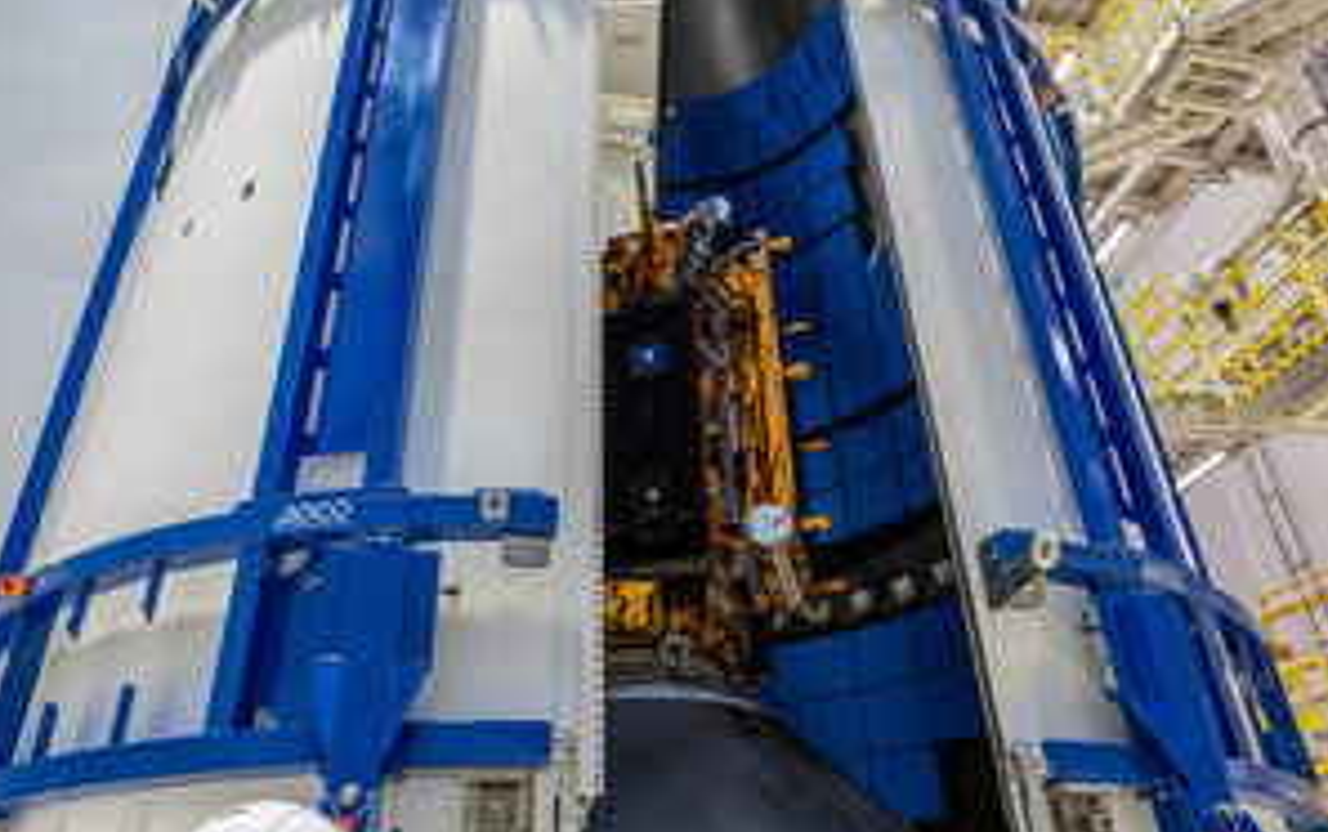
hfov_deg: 74.7
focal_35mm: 24
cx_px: 646
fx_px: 869
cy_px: 568
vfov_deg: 50.0
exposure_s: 1/50
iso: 1250
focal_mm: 14
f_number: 9
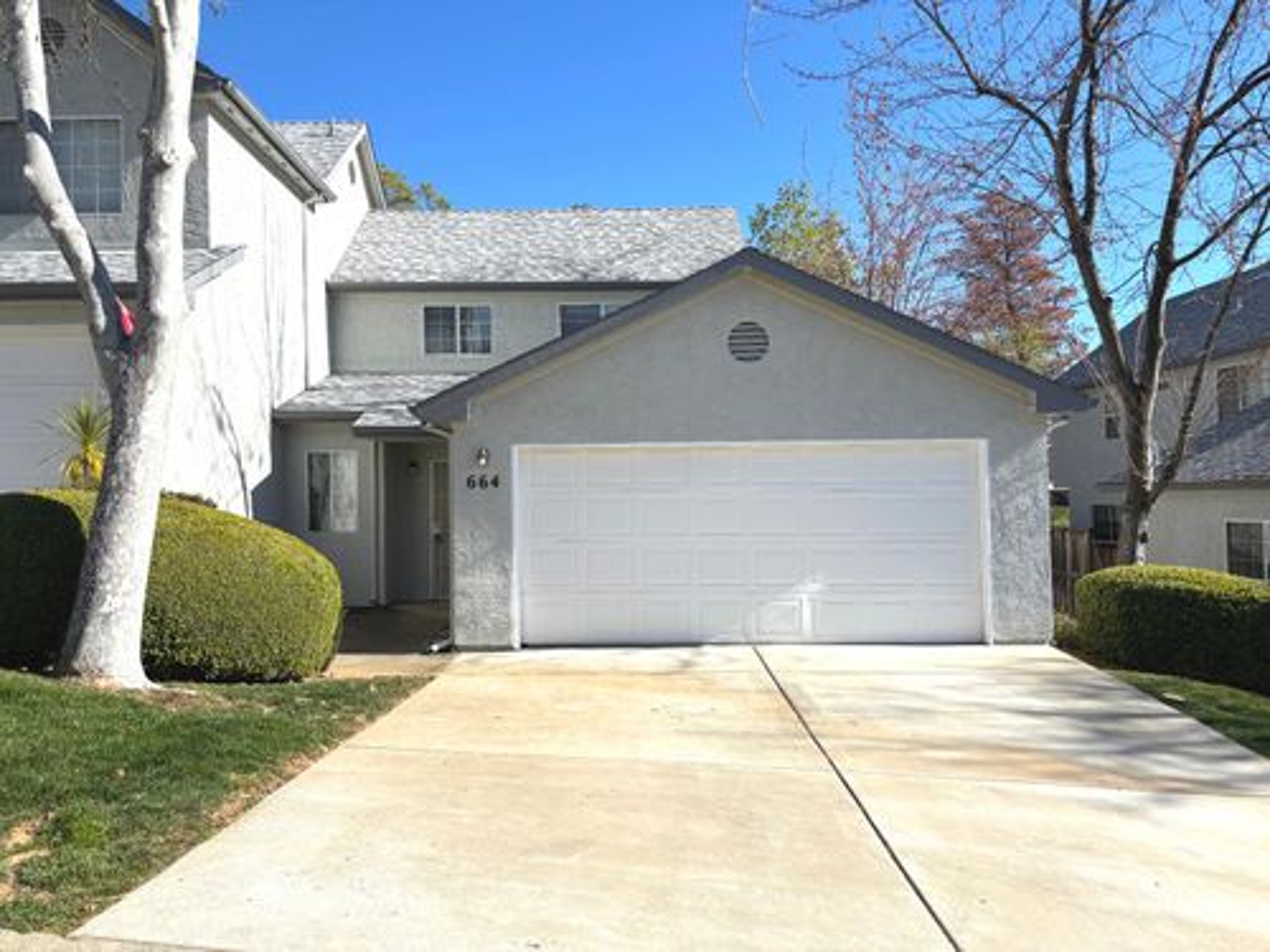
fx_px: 954
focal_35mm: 26
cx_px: 635
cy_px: 476
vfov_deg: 53.1
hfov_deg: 67.3
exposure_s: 1/3534
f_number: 1.6
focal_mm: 6
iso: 50
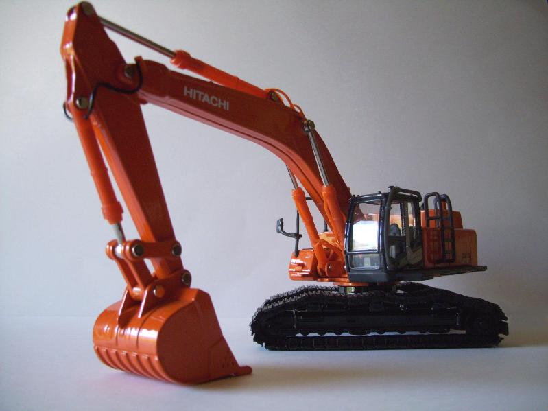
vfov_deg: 41.8
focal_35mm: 34
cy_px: 206
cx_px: 274
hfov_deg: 54.0
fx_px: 538
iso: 125
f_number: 2.9
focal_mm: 5.7
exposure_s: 1/30
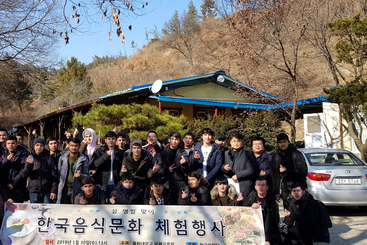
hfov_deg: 51.3
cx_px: 135
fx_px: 377
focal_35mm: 37
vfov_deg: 35.9
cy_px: 133
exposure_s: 1/1032
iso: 40
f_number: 1.7
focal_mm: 4.2
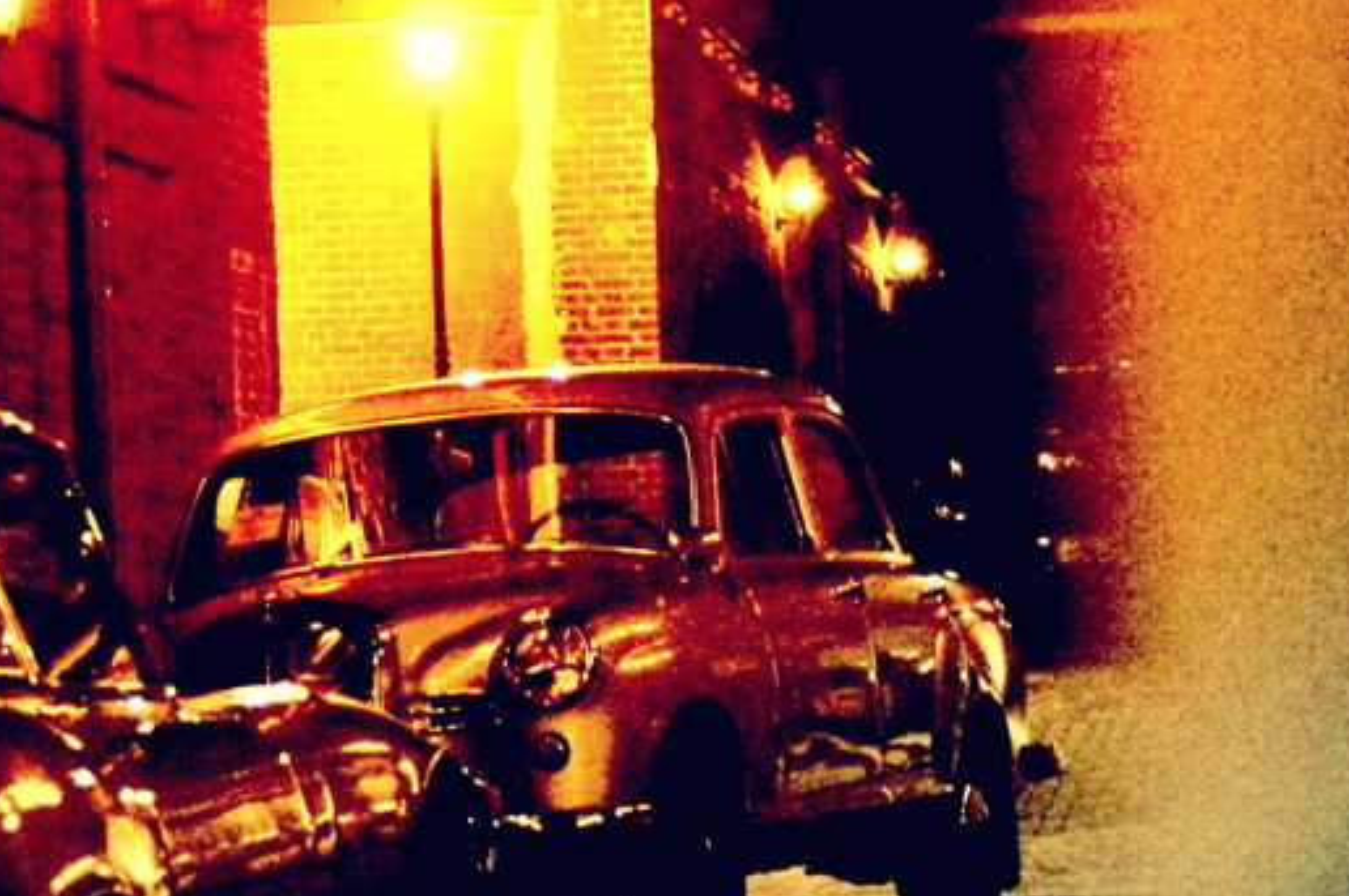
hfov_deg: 8.7
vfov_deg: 5.8
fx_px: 8910
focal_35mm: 238
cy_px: 530
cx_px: 426
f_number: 5.6
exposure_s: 1/20
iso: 3200
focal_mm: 80
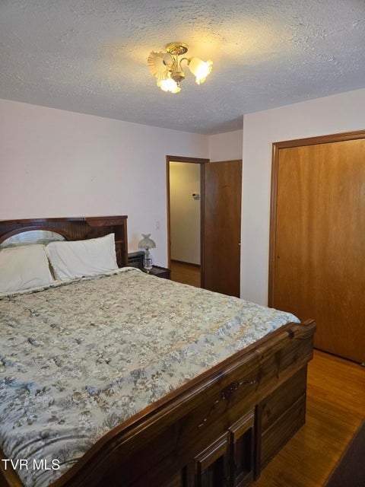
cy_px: 244
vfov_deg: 73.9
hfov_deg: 58.9
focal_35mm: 23
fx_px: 323
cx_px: 182
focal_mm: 5.4
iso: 200
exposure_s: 1/120
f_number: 1.8
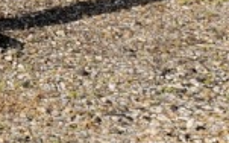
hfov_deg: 9.1
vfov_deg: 6.3
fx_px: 1228
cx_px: -405
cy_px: -222
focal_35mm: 197
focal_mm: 4.3
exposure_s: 1/1133
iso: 50
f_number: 2.4
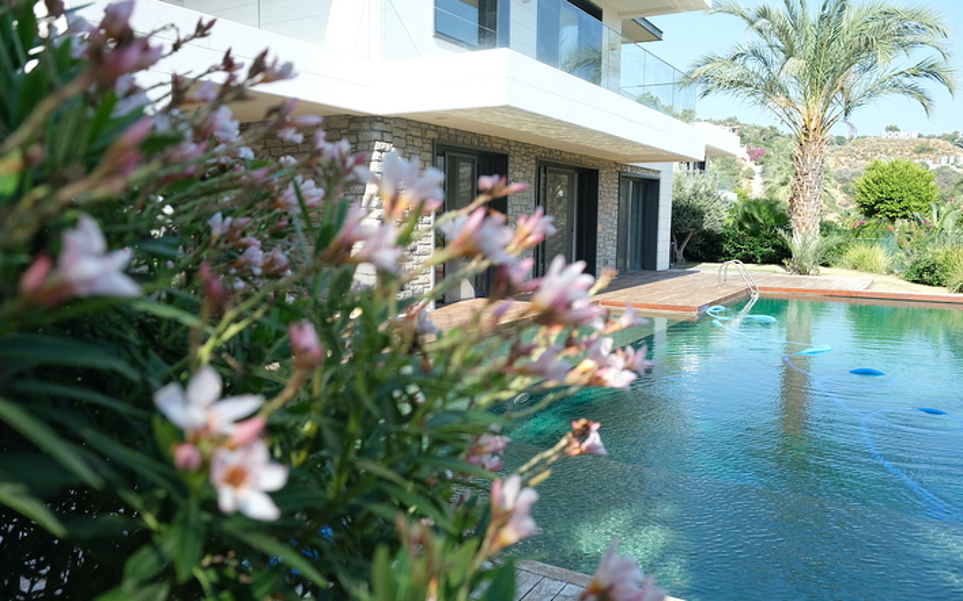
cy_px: 320
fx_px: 735
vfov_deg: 44.5
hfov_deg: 66.5
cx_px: 480
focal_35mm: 28
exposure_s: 1/240
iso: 160
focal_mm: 18
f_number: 5
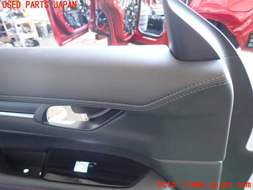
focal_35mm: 25
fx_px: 183
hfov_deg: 69.4
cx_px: 126
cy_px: 95
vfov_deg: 54.9
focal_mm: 4.5
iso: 400
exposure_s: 1/30
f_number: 2
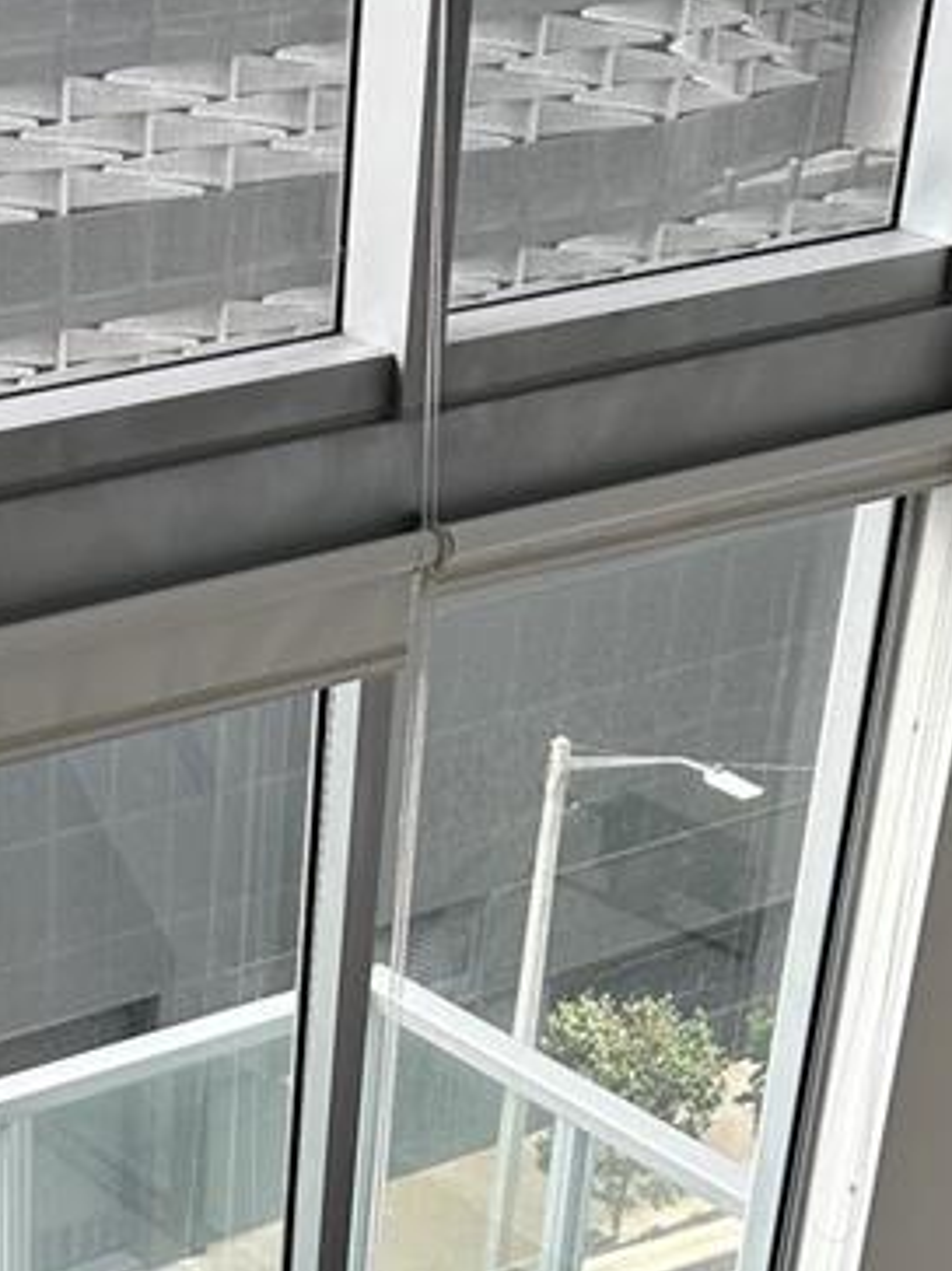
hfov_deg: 16.9
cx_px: 46
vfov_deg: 21.5
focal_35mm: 86
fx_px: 3155
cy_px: 1439
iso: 50
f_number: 1.5
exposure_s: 1/121
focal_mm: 5.7
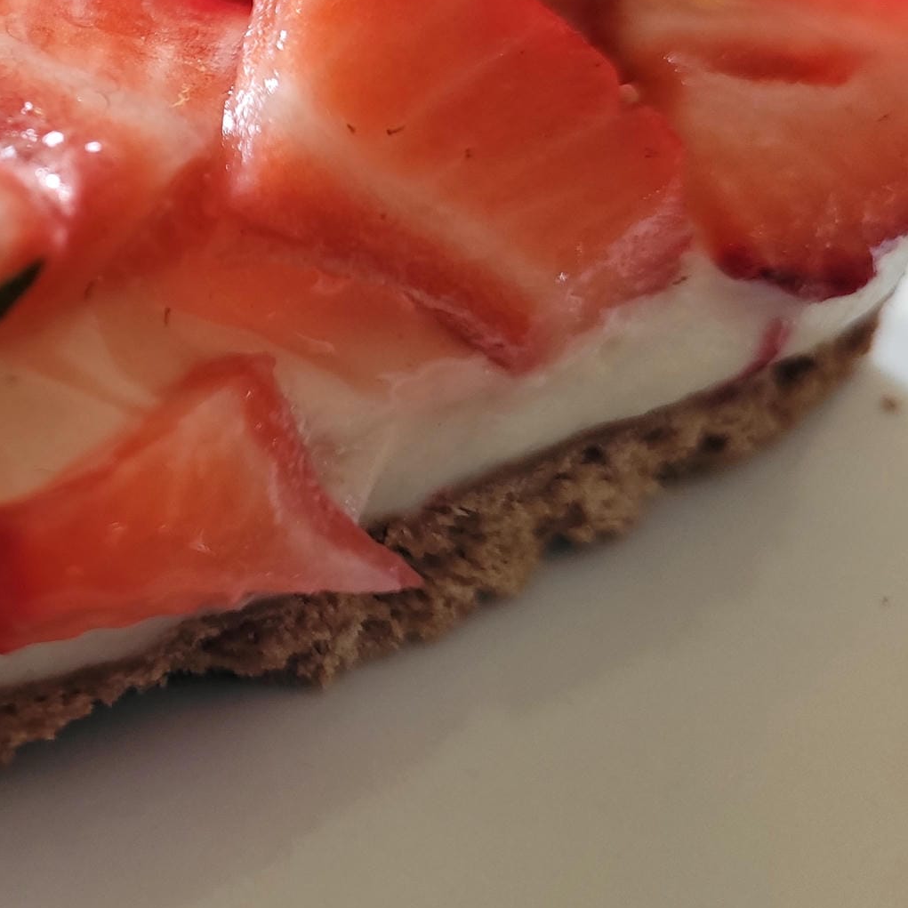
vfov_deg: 37.1
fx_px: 1335
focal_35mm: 45
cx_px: 20
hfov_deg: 34.5
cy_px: 285
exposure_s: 1/50
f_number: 1.8
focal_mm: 5.4
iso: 200
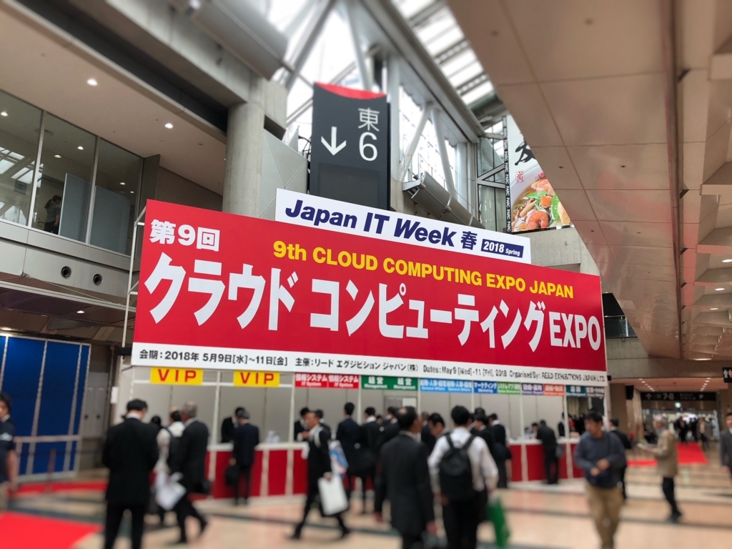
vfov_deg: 49.7
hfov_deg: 63.4
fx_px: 592
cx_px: 366
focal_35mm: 28
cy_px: 274
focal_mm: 3.99
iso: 32
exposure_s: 1/50
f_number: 1.8
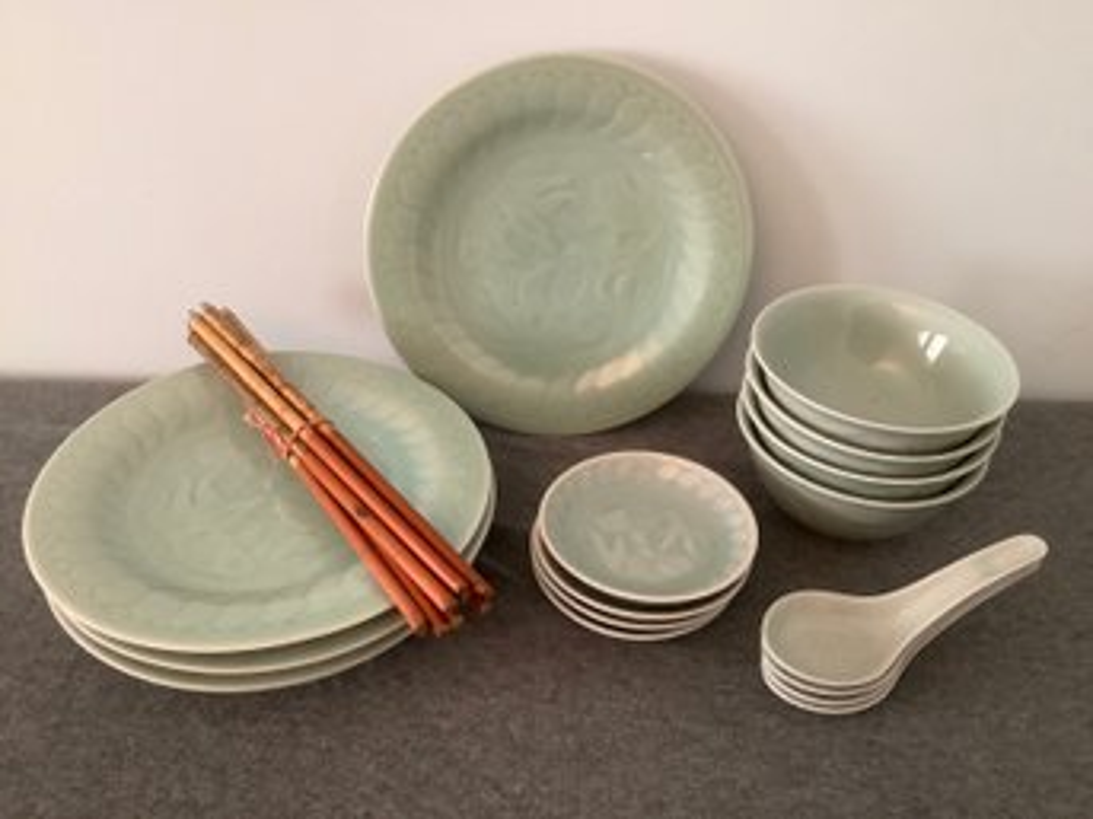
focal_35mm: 31
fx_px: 978
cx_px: 546
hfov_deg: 58.4
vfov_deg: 45.4
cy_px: 410
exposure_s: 1/60
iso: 320
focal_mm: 3.3
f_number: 2.4
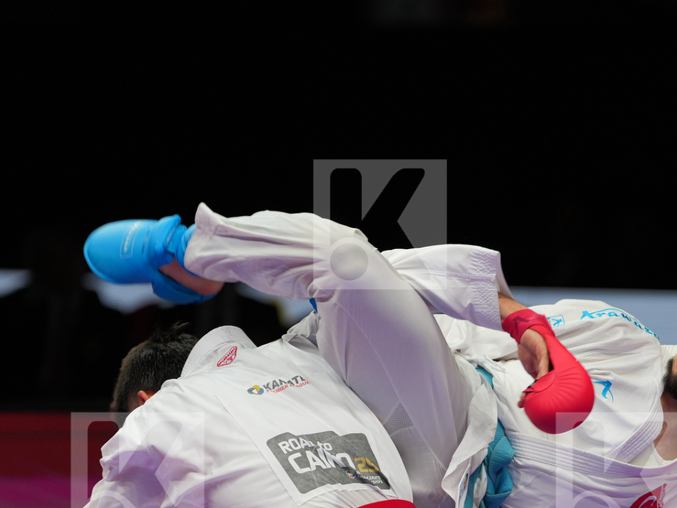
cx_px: 380
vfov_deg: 3.6
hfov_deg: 4.8
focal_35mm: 416
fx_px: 8140
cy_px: 478
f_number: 2.8
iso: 400
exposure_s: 1/1000
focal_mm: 200
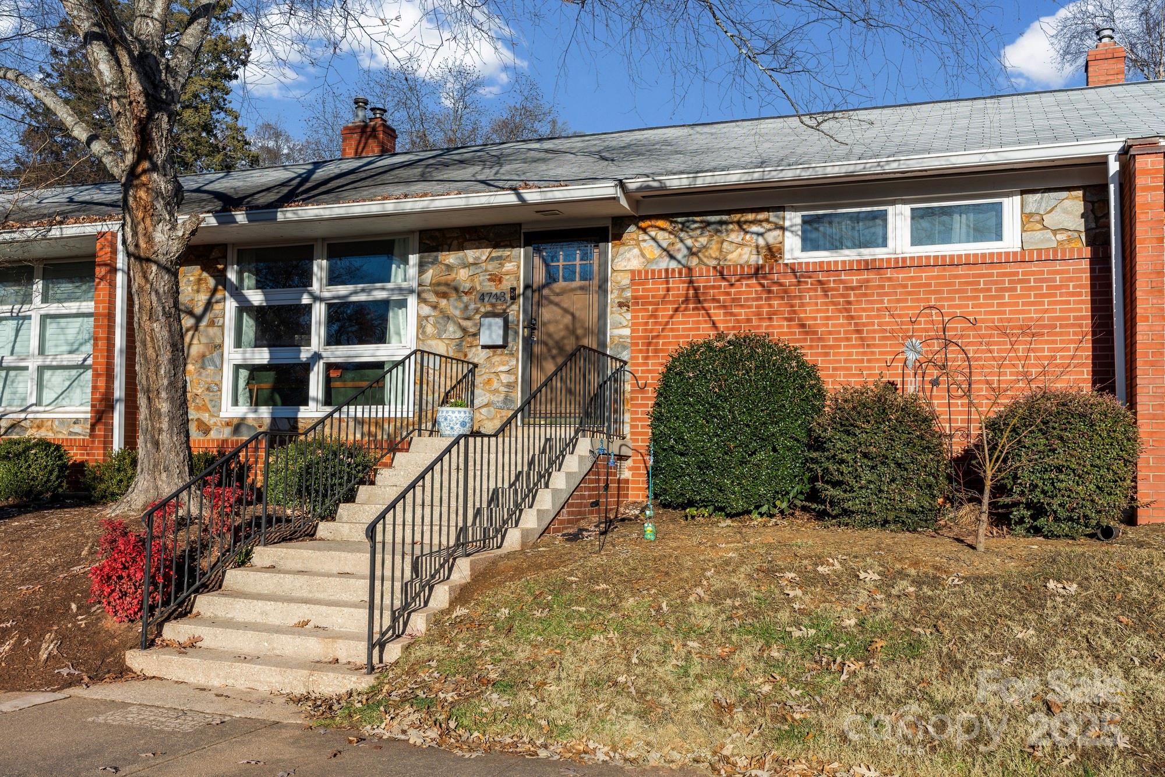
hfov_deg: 57.2
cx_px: 582
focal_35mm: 33
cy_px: 388
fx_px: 1068
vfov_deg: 40.0
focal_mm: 33
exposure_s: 1/200
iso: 100
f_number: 10
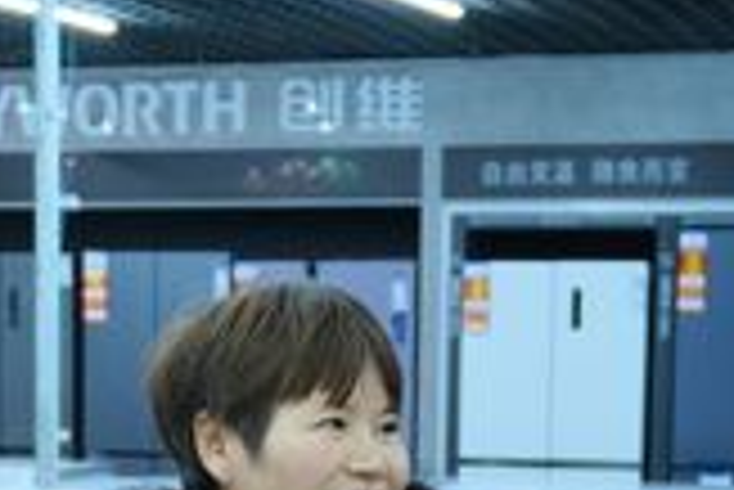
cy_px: 629
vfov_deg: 11.6
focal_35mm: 115
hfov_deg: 17.8
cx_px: 279
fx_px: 2347
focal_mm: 17
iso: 2500
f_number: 2.8
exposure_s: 1/250
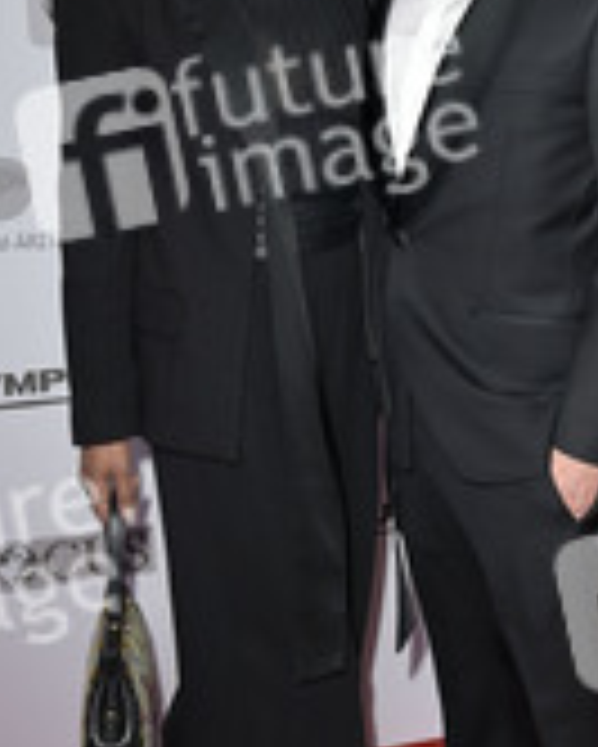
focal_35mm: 70
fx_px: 1547
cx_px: 378
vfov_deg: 27.1
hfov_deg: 21.8
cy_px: 360
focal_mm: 31
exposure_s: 1/250
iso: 640
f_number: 5.6
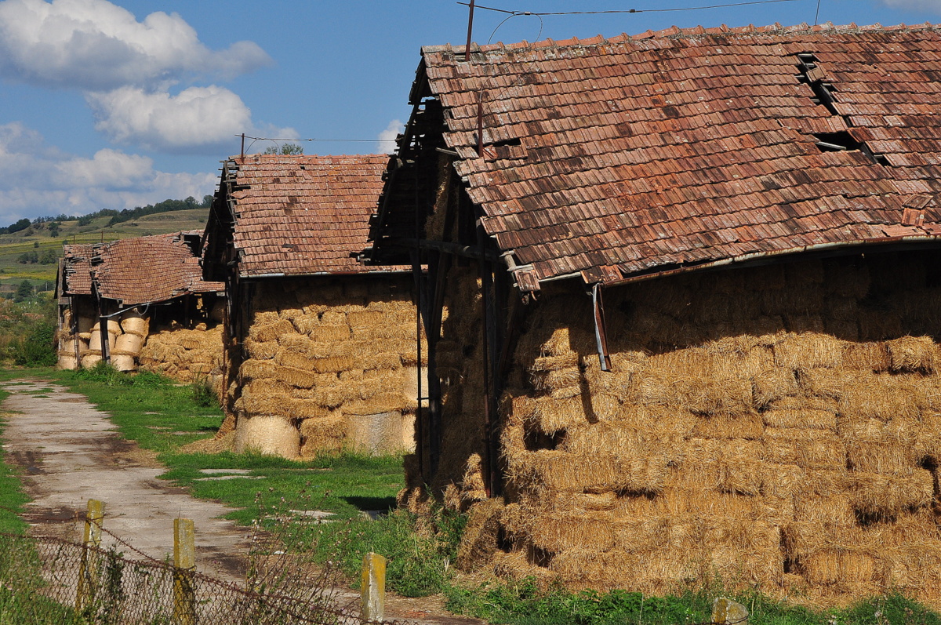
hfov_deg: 26.0
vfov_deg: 17.4
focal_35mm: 78
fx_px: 2036
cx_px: 470
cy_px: 312
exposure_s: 1/640
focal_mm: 52
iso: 400
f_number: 13
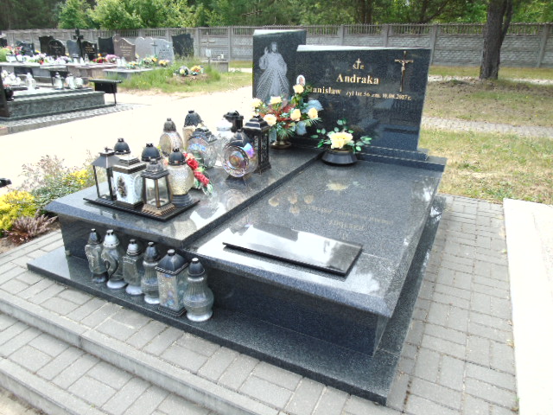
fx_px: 399
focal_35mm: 25
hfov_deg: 69.4
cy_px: 208
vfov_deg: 54.9
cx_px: 276
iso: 80
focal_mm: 4.4
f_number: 3.4
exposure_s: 1/250
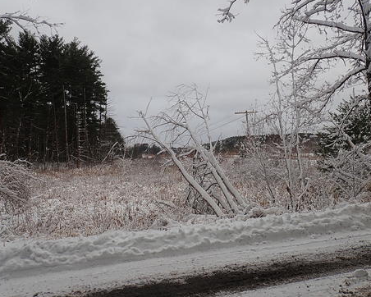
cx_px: 186
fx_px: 297
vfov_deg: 53.2
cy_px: 144
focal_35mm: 27
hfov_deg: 64.0
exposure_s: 1/400
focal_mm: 4.5
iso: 100
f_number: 2.8
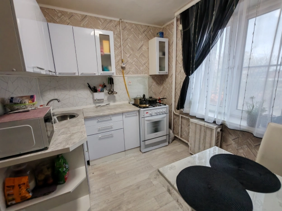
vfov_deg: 78.1
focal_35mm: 16
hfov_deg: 94.5
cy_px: 106
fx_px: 130
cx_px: 141
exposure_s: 1/33
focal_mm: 1.96
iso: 125
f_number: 2.2
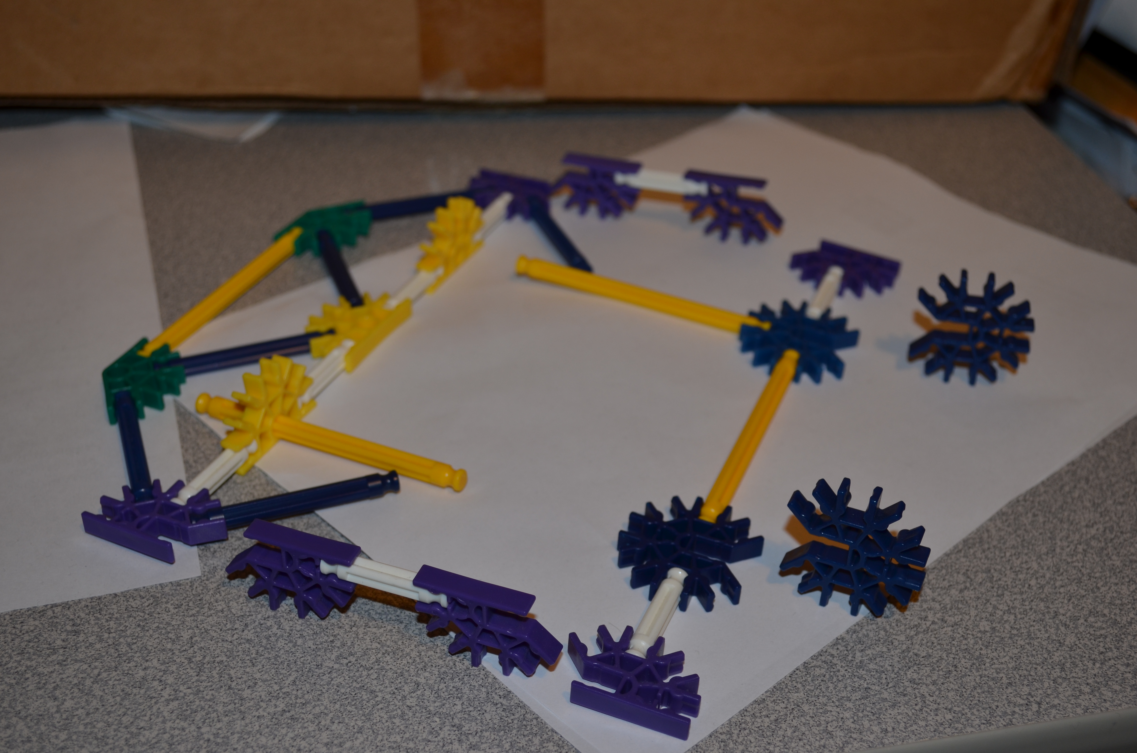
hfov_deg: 41.2
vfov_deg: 28.0
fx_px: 1513
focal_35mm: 48
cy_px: 376
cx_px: 568
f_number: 5.6
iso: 200
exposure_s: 1/30
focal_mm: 32
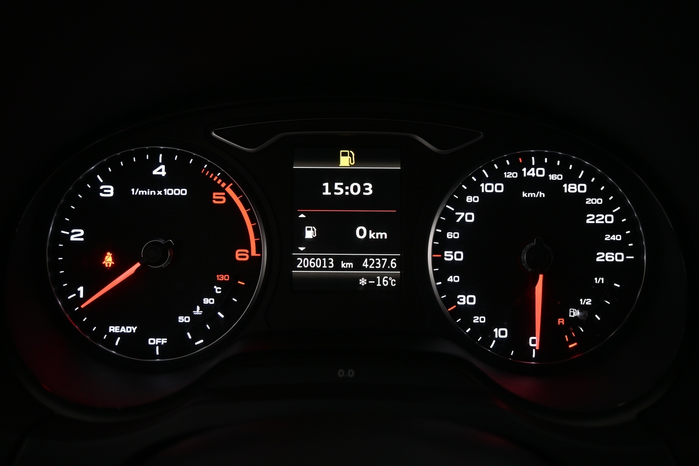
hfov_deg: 58.3
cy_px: 233
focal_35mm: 32
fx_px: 626
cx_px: 350
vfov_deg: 40.8
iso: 1000
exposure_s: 1/30
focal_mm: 21.5
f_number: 4
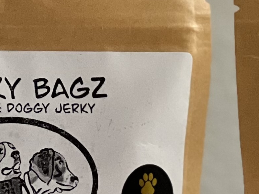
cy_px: 302
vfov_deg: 3.7
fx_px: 2971
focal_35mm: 397
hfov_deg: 5.0
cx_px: 8
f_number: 2.8
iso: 320
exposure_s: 1/30
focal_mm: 9
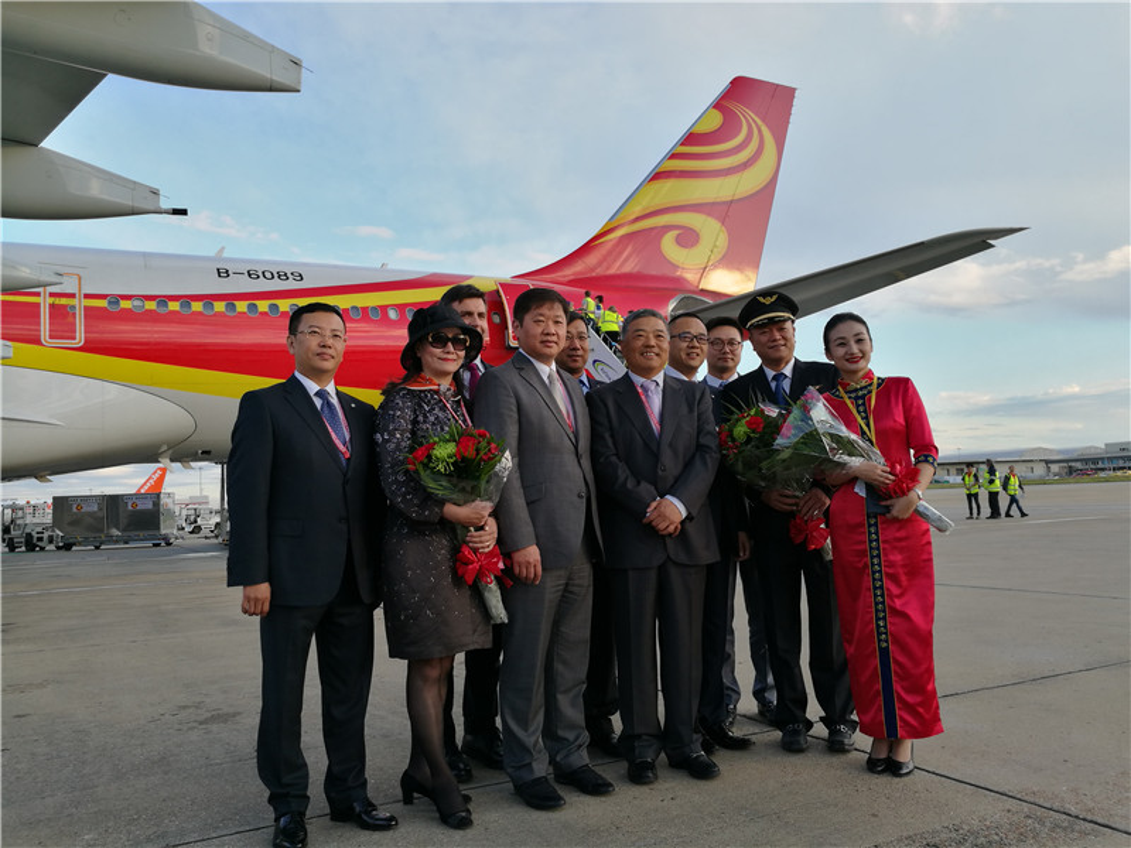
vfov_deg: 51.4
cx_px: 566
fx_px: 882
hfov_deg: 65.3
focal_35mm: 27
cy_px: 424
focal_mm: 4.5
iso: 50
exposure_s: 1/145
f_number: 2.2
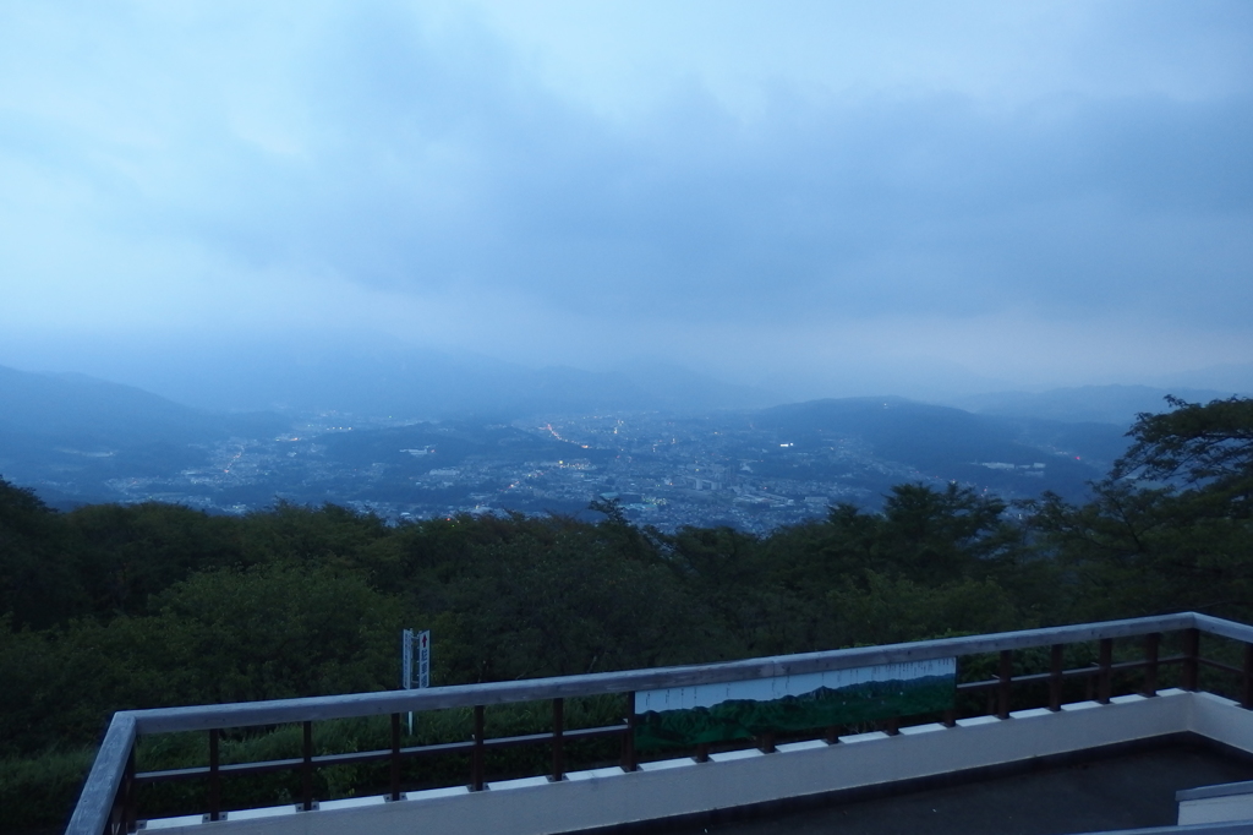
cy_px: 418
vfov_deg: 49.5
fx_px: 905
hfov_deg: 69.4
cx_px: 626
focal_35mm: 26
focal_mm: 4.7
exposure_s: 1/40
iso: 200
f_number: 1.8
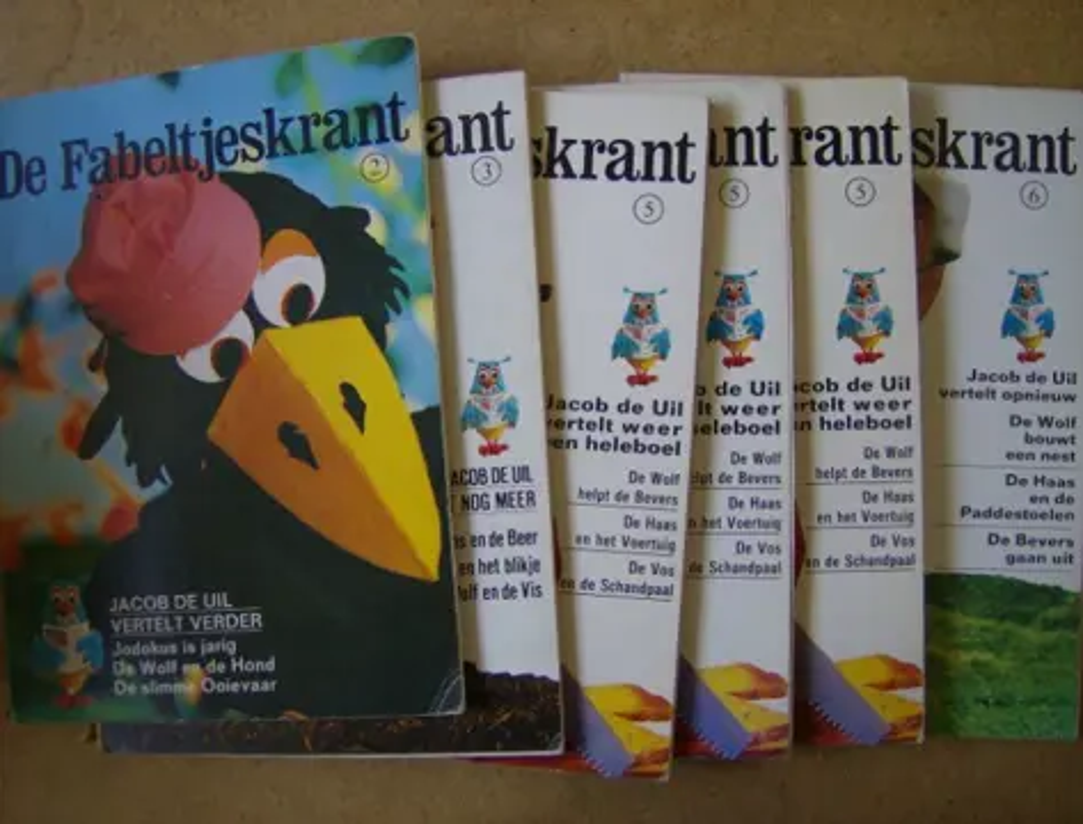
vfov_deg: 40.0
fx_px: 1132
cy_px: 412
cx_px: 542
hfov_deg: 51.1
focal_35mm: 36
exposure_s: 1/70.7
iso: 100
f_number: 2.8
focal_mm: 6
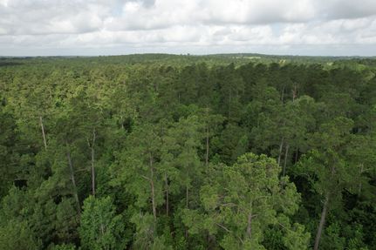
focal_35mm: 22
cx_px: 188
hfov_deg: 78.6
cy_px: 125
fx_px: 230
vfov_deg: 57.2
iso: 100
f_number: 2.8
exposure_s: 1/1500
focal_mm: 8.38
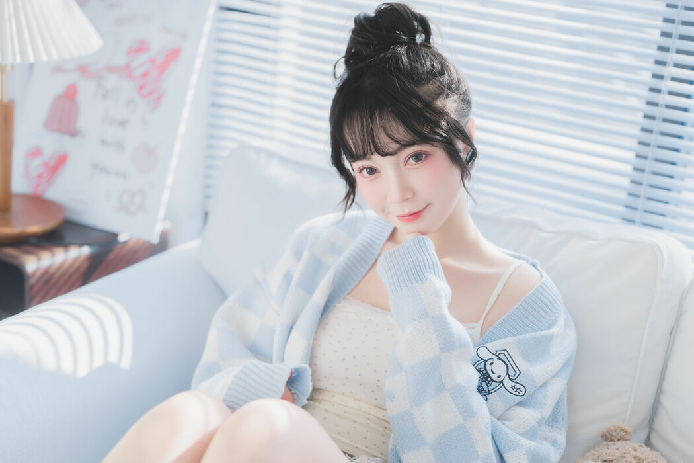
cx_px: 347
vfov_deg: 27.0
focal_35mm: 50
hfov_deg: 39.6
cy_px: 232
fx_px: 964
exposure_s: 1/320
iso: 100
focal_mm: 50
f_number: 2
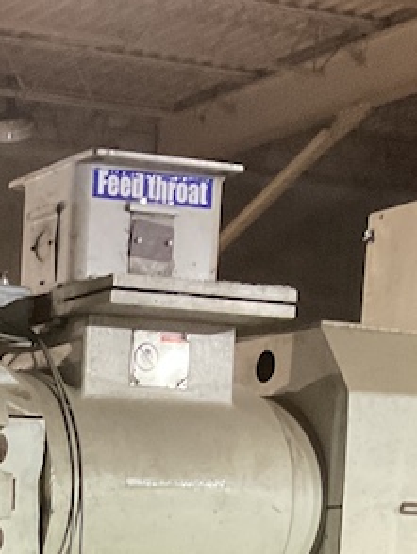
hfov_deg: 13.8
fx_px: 1620
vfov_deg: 17.6
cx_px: -196
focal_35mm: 101
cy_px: 803
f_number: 1.8
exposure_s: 1/30
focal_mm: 3
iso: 400
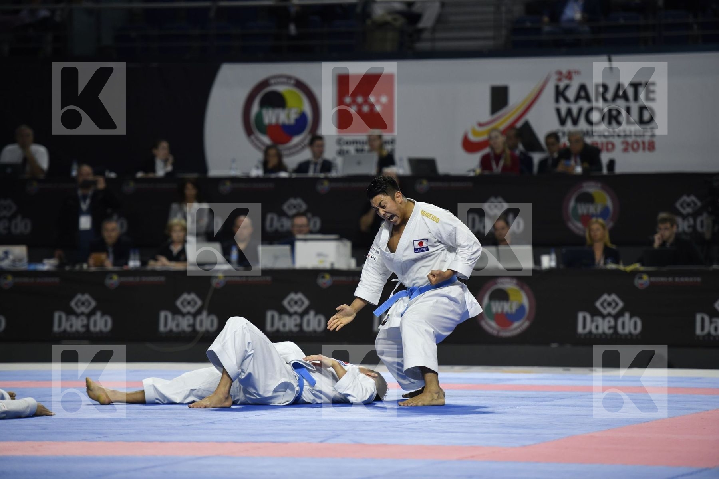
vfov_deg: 7.8
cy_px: 240
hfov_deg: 11.7
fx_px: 3495
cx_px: 360
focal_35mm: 175
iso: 800
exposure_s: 1/800
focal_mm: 175
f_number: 2.8
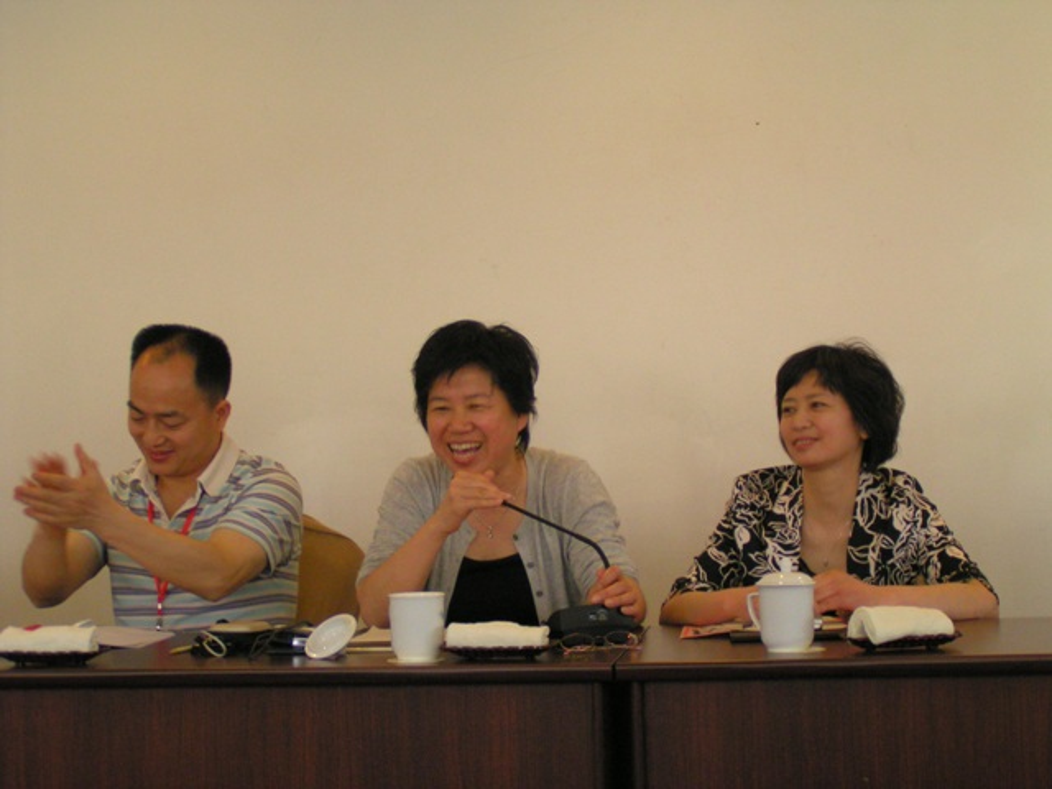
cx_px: 526
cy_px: 394
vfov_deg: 22.6
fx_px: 1975
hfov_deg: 29.8
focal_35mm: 65
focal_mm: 10
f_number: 3.2
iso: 200
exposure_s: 1/30
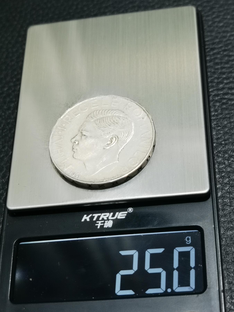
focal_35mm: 66
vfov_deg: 29.4
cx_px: 117
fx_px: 595
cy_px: 156
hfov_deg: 22.3
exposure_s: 1/100
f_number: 1.9
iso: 160
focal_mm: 6.67
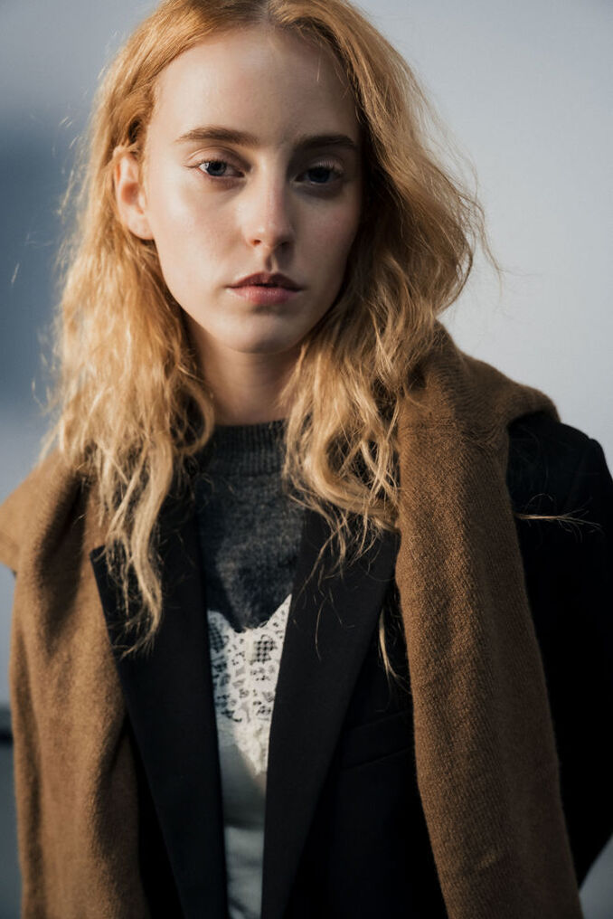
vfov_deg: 57.2
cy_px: 460
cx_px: 306
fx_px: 842
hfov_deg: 40.0
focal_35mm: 33
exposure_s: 1/80
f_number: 3.2
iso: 500
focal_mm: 33
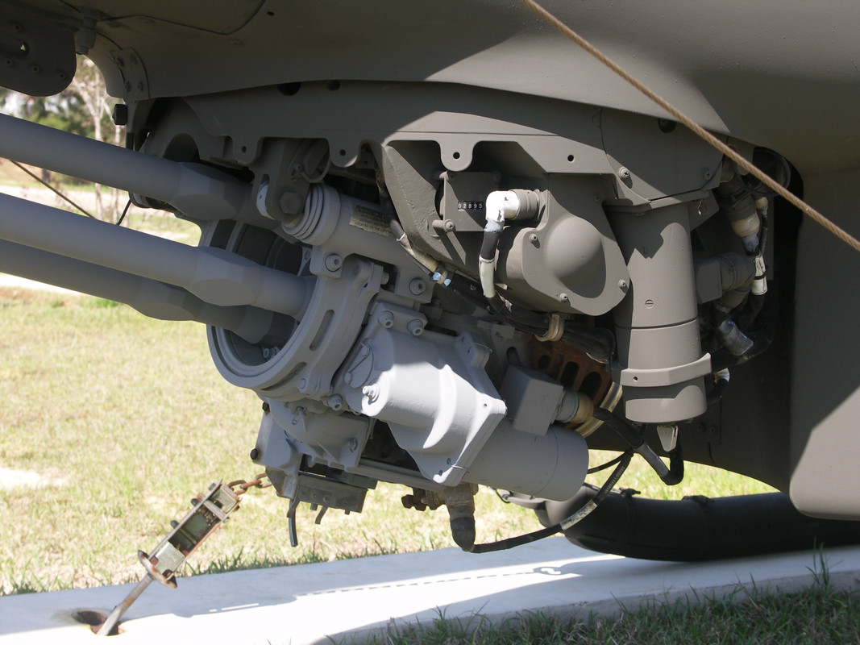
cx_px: 430
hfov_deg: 24.4
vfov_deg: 18.4
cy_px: 322
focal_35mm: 80
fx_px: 1987
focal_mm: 20.8
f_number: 4.5
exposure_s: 1/125
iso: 50
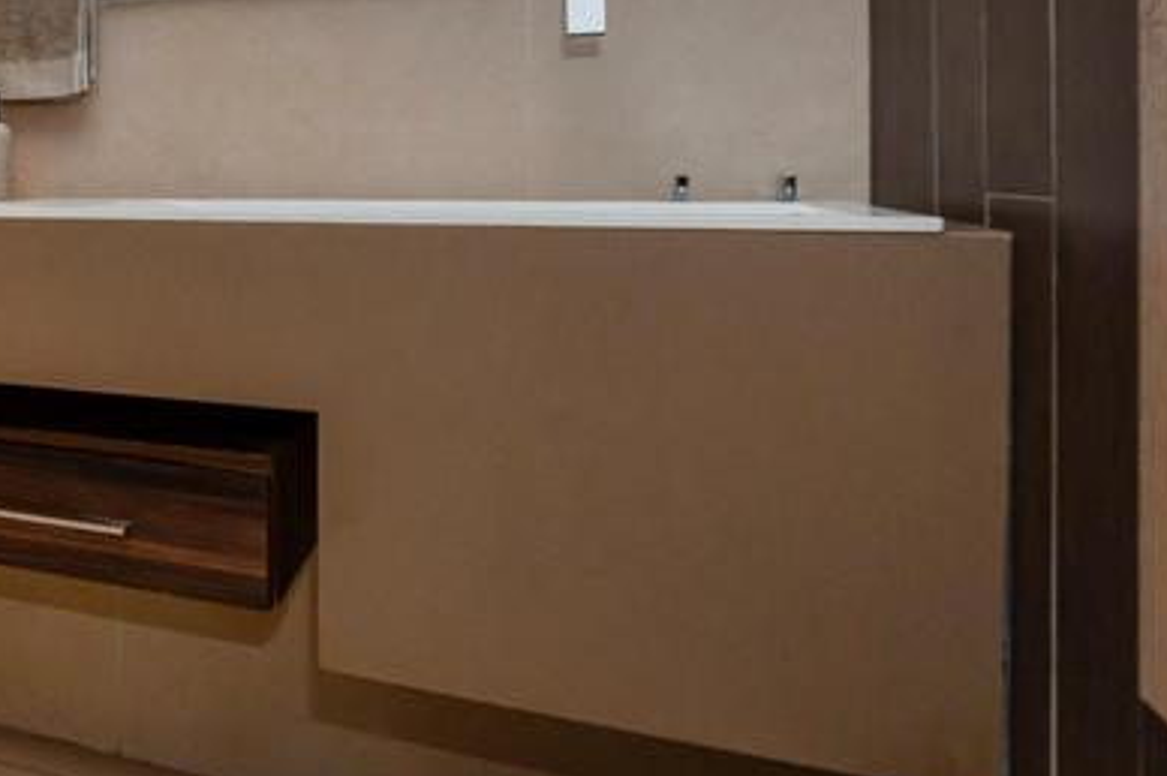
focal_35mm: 33
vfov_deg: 37.9
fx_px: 1069
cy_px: 114
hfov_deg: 49.7
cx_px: 78
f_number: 7.1
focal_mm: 16
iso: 400
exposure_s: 1/125
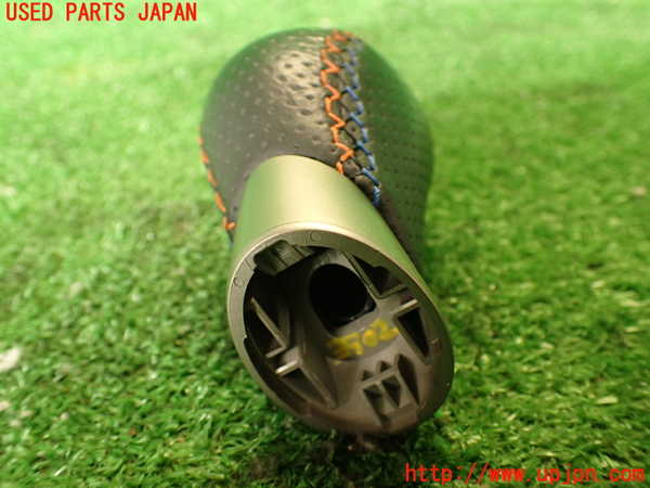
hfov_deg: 56.8
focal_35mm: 32
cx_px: 325
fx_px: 601
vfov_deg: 44.2
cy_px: 244
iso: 320
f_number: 2.4
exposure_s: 1/30
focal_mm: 5.79
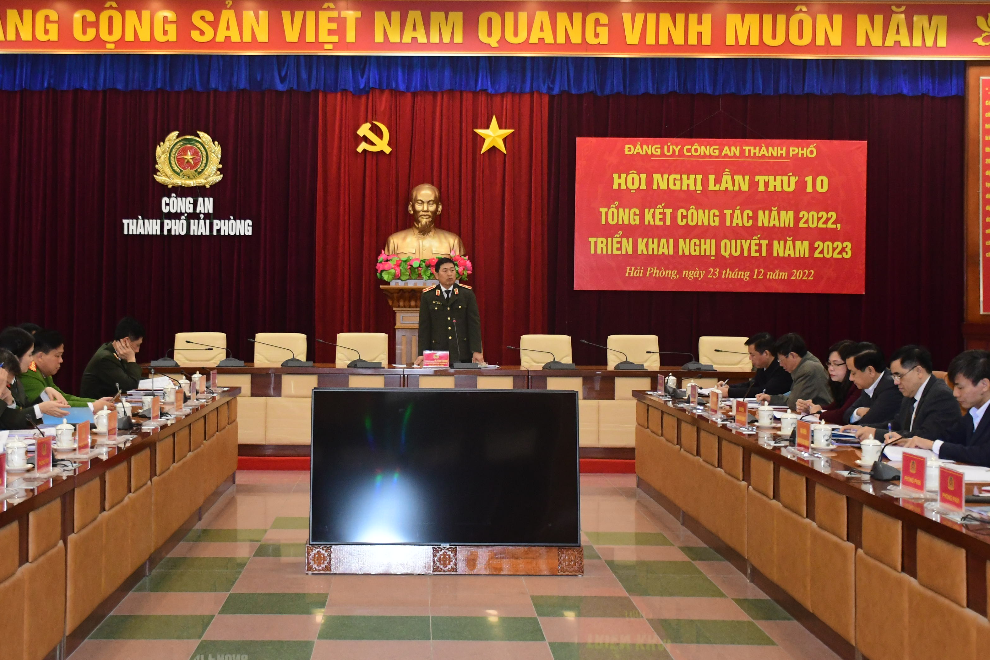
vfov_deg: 25.2
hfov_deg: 37.0
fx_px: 1476
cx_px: 441
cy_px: 294
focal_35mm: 54
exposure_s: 1/200
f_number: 4
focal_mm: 27
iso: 2500
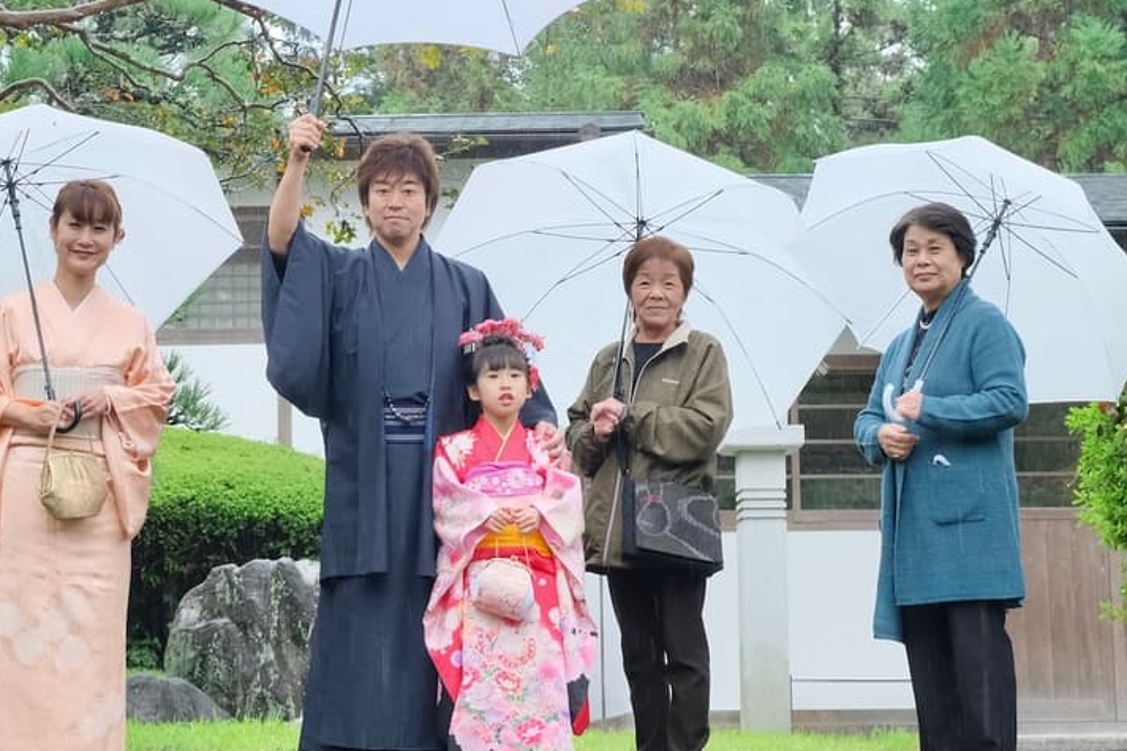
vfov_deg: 13.8
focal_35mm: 99
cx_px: 447
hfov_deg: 20.6
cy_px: 178
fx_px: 3098
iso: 1600
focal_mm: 32.5
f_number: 5.6
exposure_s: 1/125
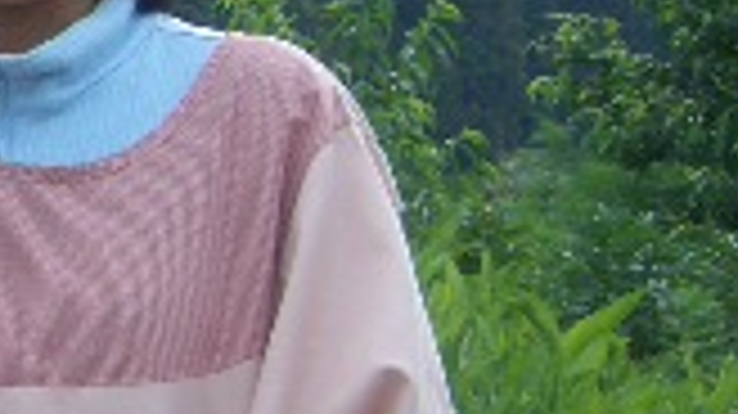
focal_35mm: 208
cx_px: -382
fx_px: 4068
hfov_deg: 10.0
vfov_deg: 5.8
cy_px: 130
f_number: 5
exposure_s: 1/200
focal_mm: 8.2
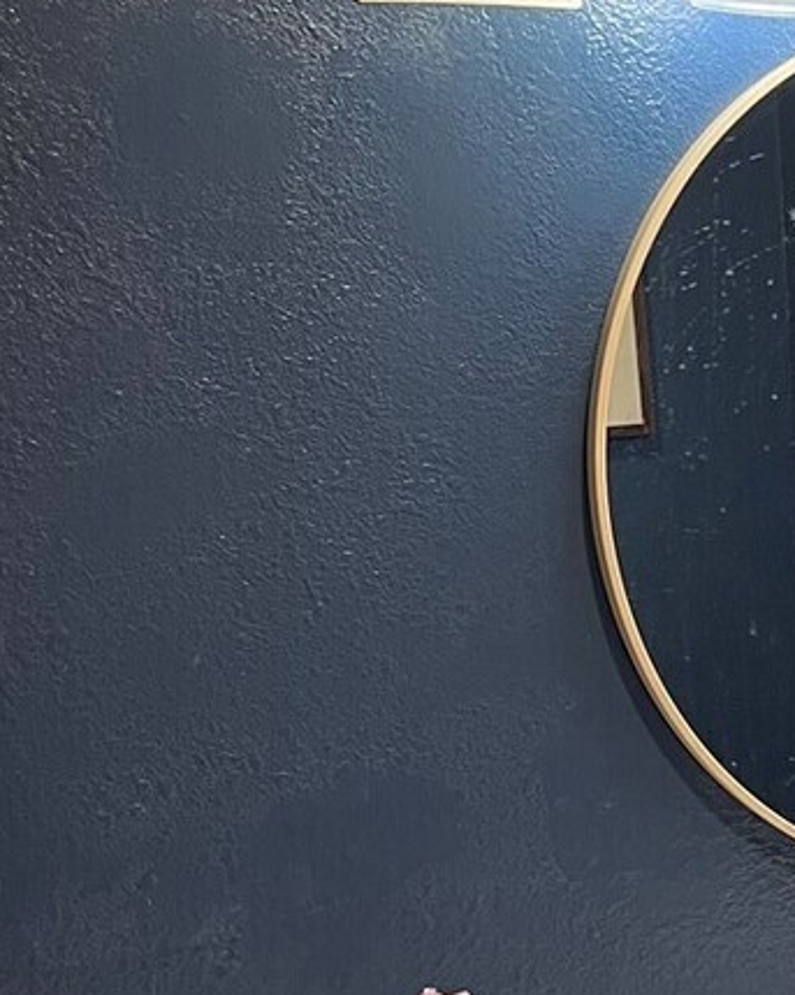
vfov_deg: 23.1
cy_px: 712
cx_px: 1131
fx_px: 2413
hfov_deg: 17.2
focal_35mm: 82
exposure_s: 1/60
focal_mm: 5.1
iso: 125
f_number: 1.6
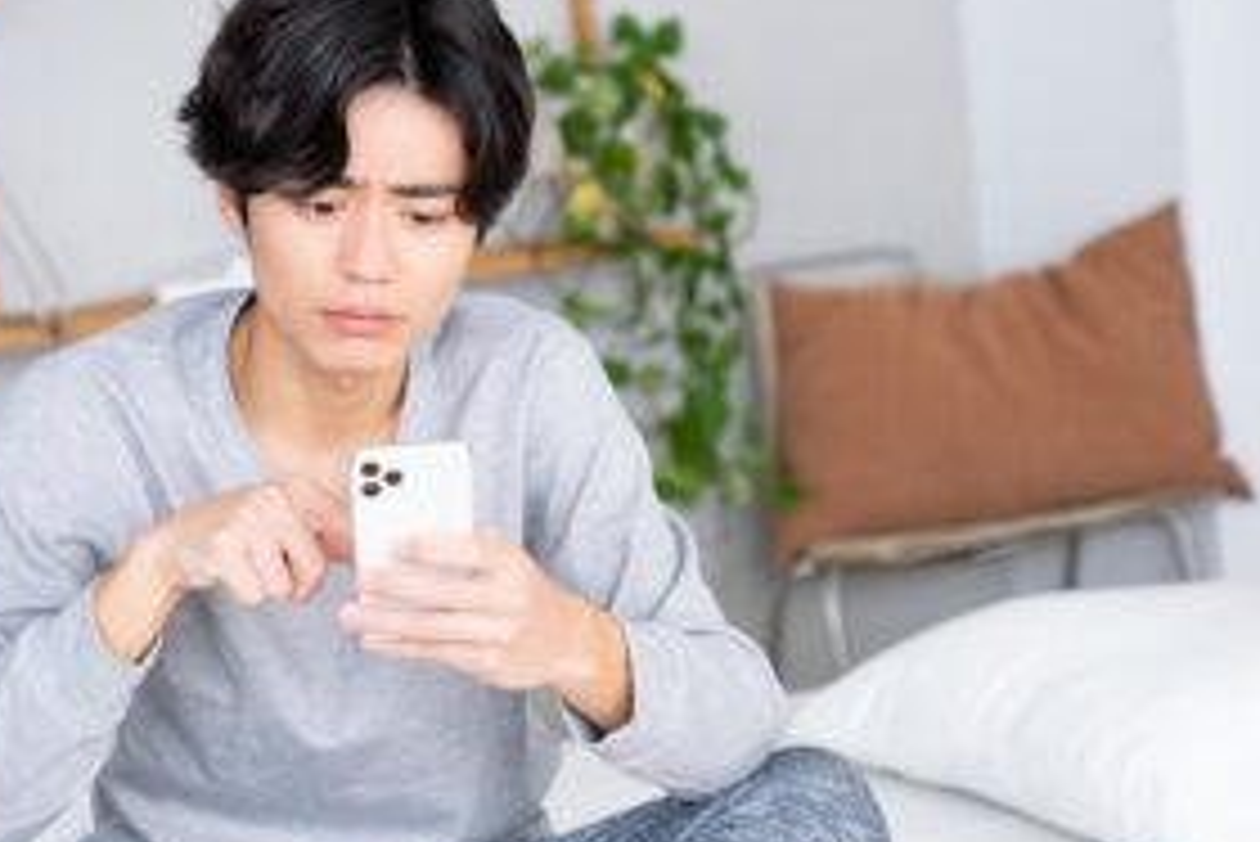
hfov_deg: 19.4
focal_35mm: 105
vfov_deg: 13.1
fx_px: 3677
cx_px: 518
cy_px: 455
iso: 200
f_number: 2.8
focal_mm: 70
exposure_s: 1/250
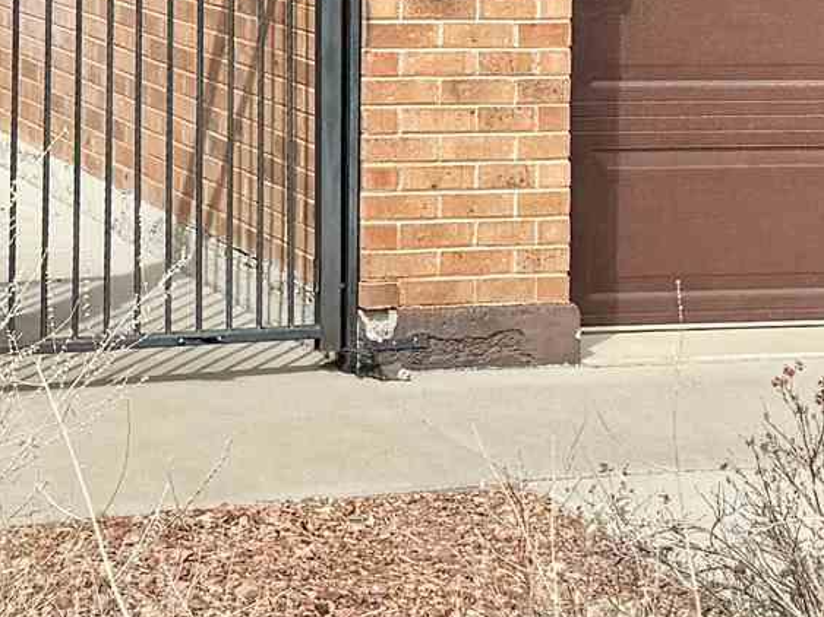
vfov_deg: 10.7
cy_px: -420
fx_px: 3118
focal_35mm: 131
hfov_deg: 15.0
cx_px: 209
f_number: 1.78
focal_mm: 6.86
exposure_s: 1/5348
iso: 80
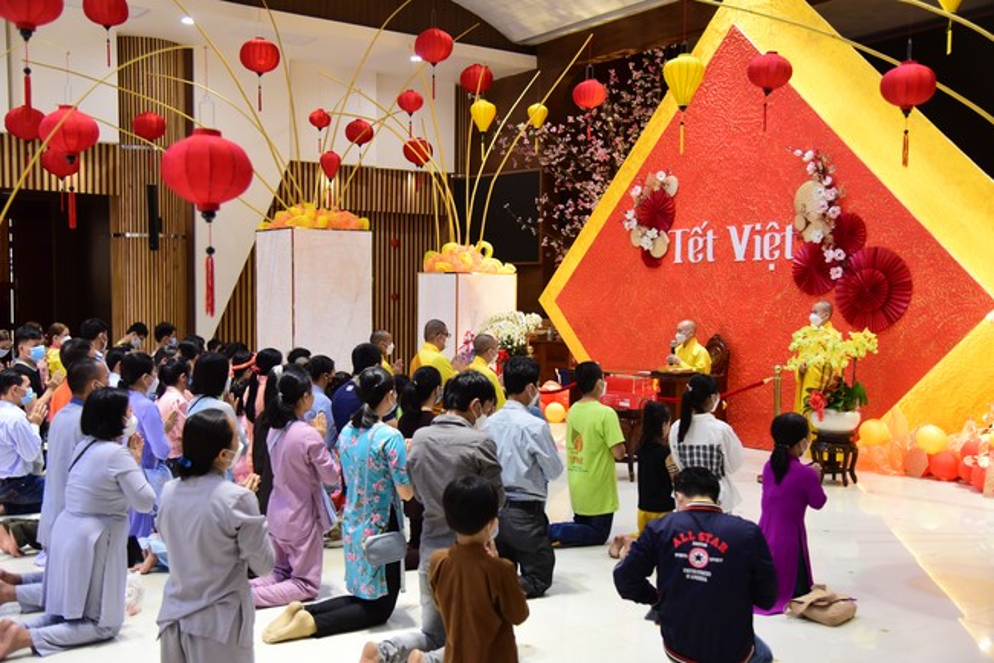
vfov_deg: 35.1
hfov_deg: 50.7
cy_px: 332
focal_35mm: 38
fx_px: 1050
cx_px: 497
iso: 2500
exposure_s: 1/160
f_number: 4
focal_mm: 38
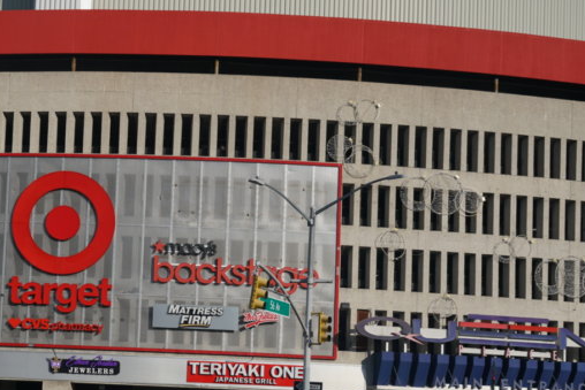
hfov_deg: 31.6
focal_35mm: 62
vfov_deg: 21.6
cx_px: 124
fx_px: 1008
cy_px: 325
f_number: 5.6
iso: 100
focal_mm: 35
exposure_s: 1/1600
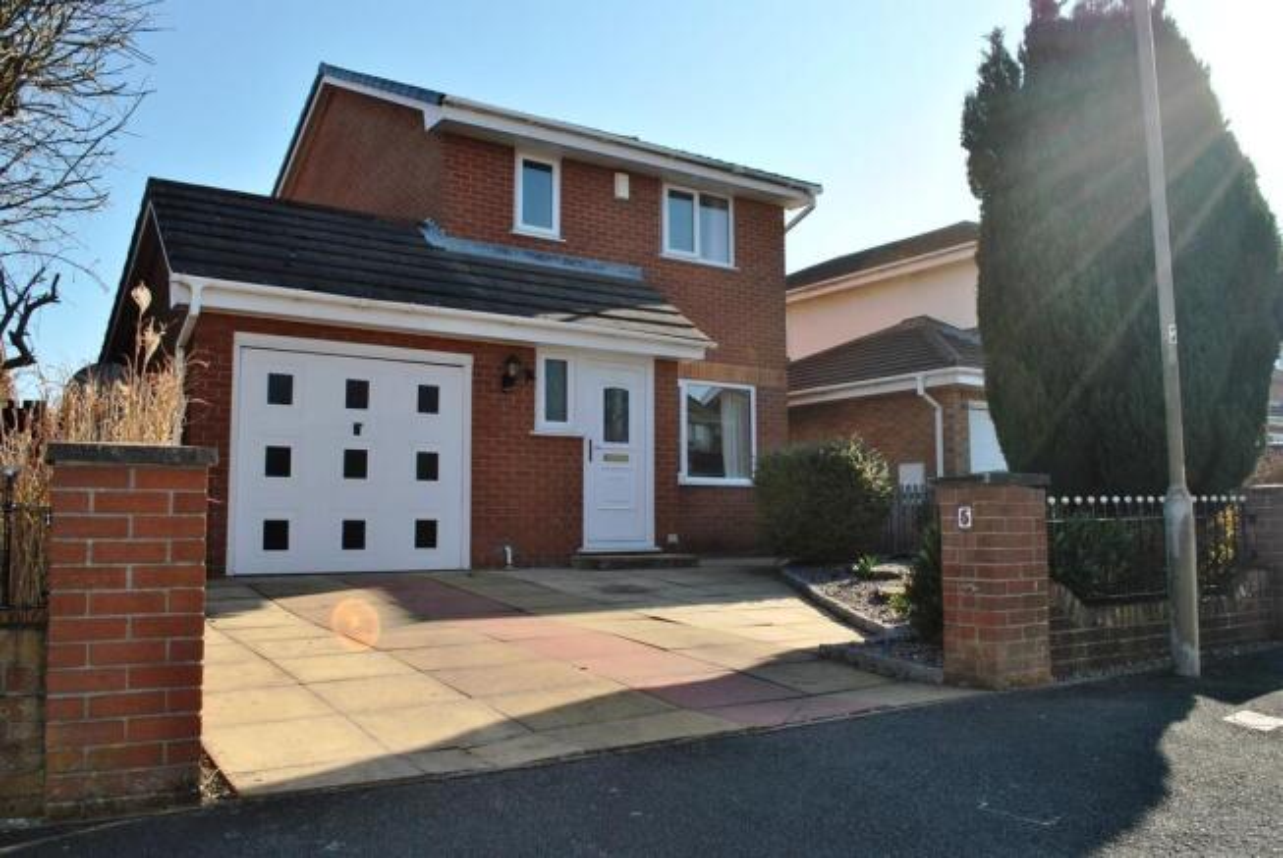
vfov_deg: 48.0
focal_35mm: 27
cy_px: 429
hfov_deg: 67.3
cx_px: 642
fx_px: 963
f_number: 7.1
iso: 100
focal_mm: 18
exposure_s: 1/200
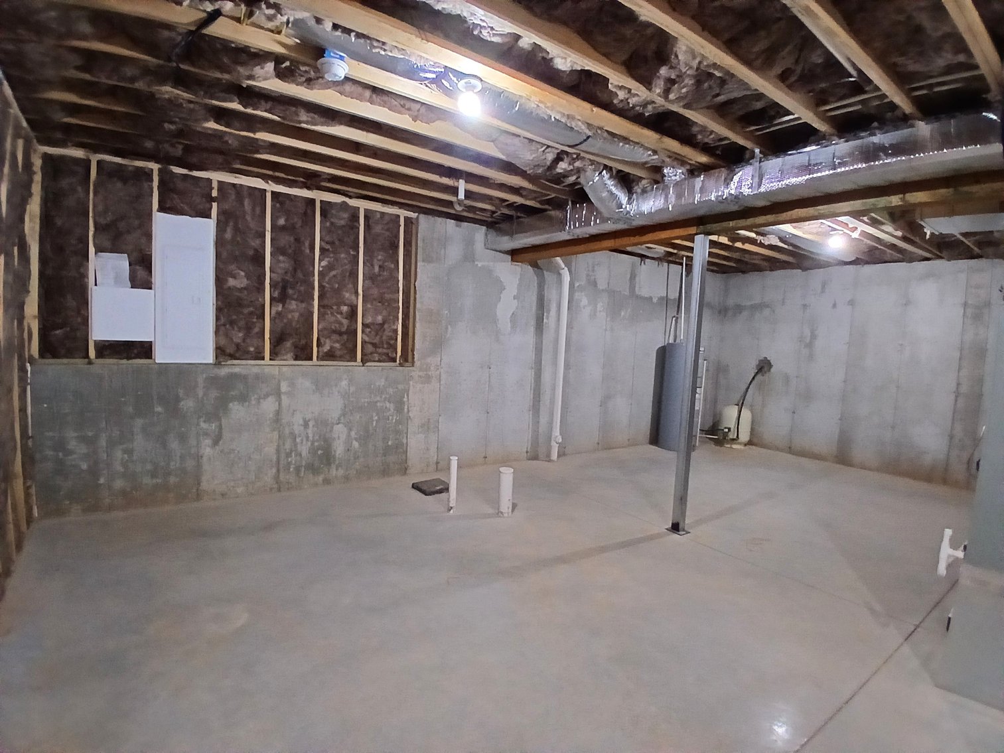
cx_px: 502
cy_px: 376
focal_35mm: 17
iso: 500
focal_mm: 1.4
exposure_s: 1/24
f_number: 2.2
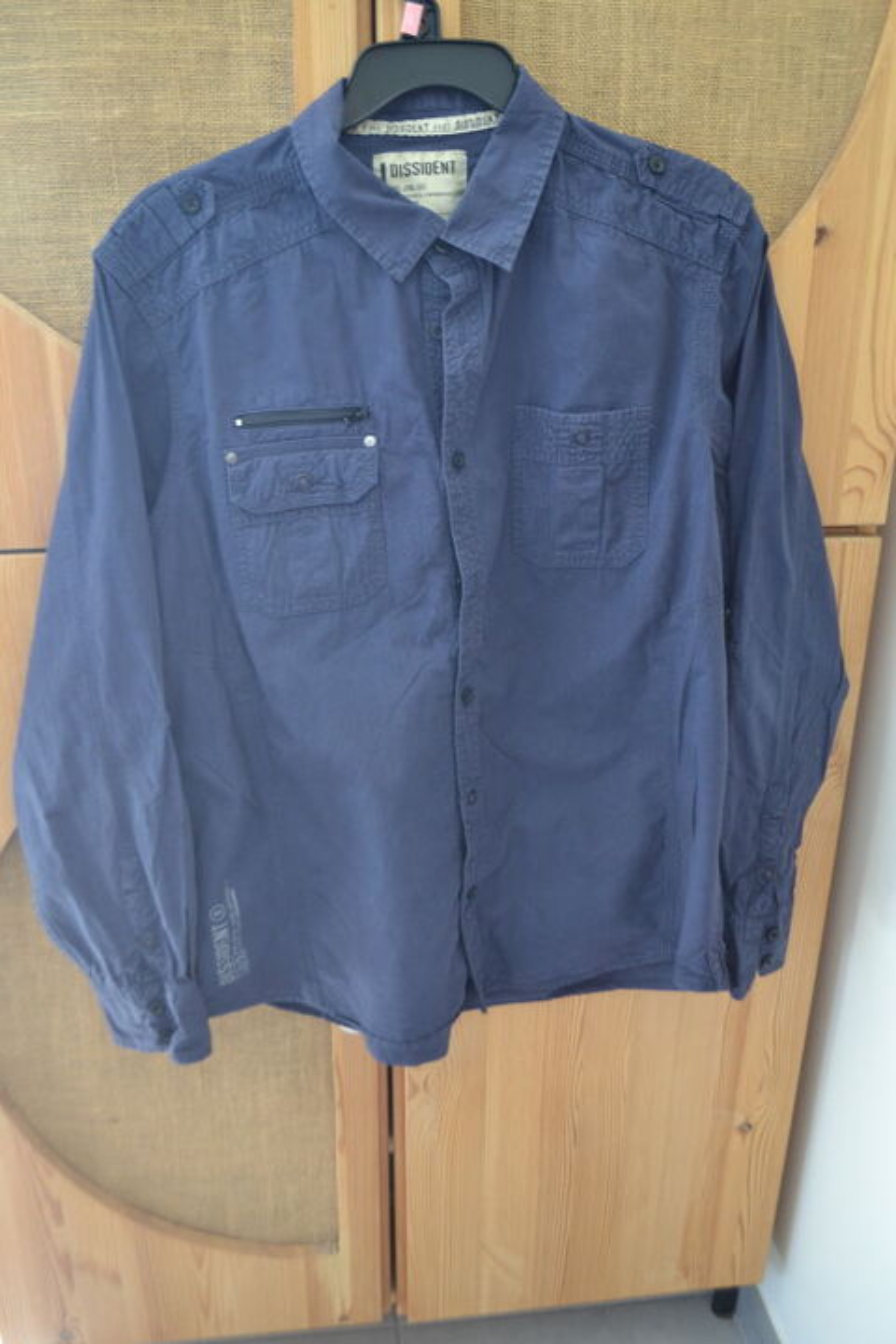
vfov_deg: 61.9
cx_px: 448
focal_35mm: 30
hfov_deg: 43.6
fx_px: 1120
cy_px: 672
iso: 400
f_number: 3.8
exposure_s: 1/15
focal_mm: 20
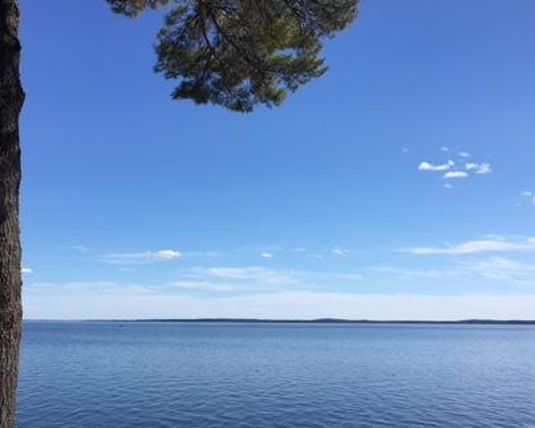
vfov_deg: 32.9
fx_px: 712
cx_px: 252
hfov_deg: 41.2
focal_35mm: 45
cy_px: 312
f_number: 2.2
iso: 25
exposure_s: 1/2137
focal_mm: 4.15
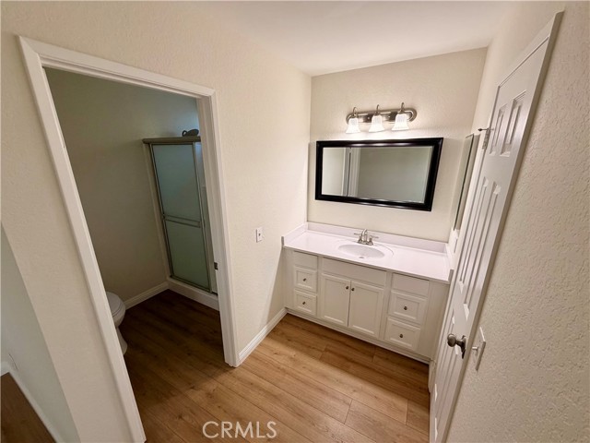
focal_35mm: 14
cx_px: 295
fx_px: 239
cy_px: 222
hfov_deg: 102.1
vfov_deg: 85.7
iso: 125
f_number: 2.2
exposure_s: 1/120
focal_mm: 2.22
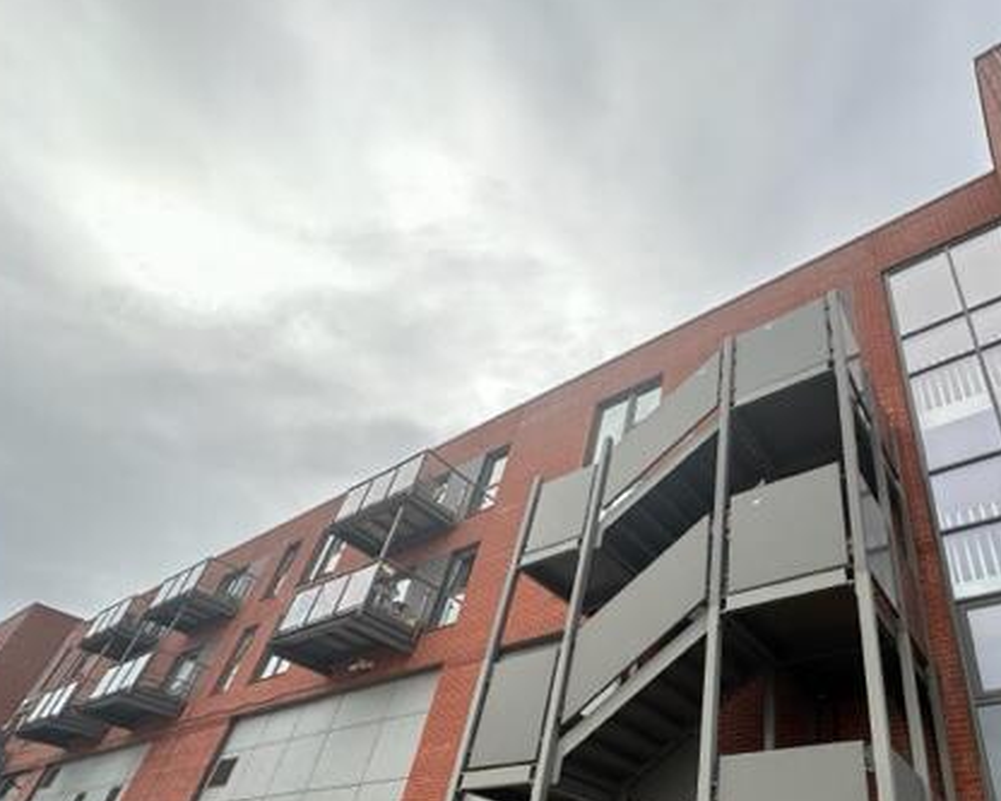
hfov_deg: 74.3
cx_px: 698
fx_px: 622
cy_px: 560
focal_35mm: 21
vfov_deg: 63.2
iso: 40
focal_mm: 2.22
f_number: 2.2
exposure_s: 1/449
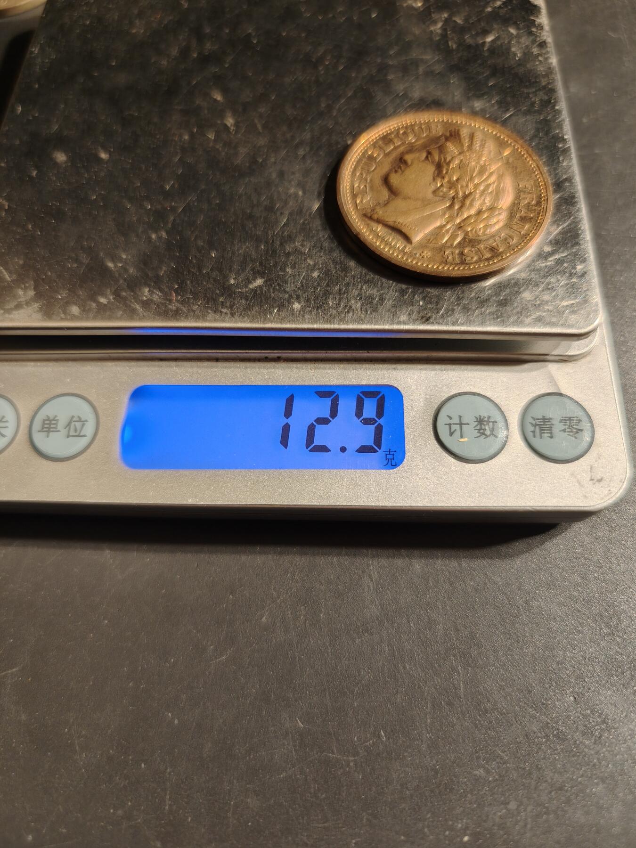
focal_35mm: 23
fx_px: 563
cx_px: 318
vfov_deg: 73.9
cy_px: 424
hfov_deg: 58.9
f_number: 1.6
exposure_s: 1/136
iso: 250
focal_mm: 6.06
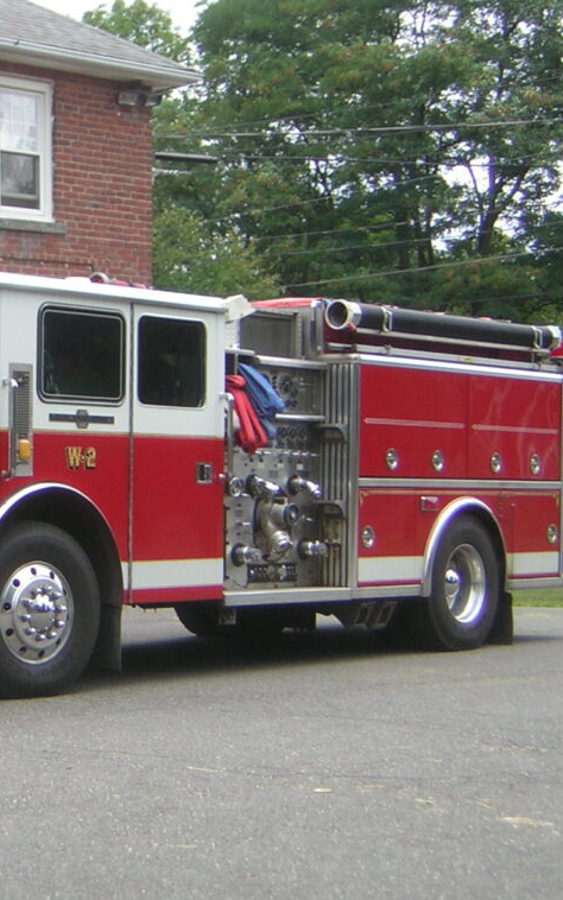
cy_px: 446
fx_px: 2037
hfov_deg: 15.6
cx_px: 72
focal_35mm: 83
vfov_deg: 24.9
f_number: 3.3
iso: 50
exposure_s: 1/339
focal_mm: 7.6
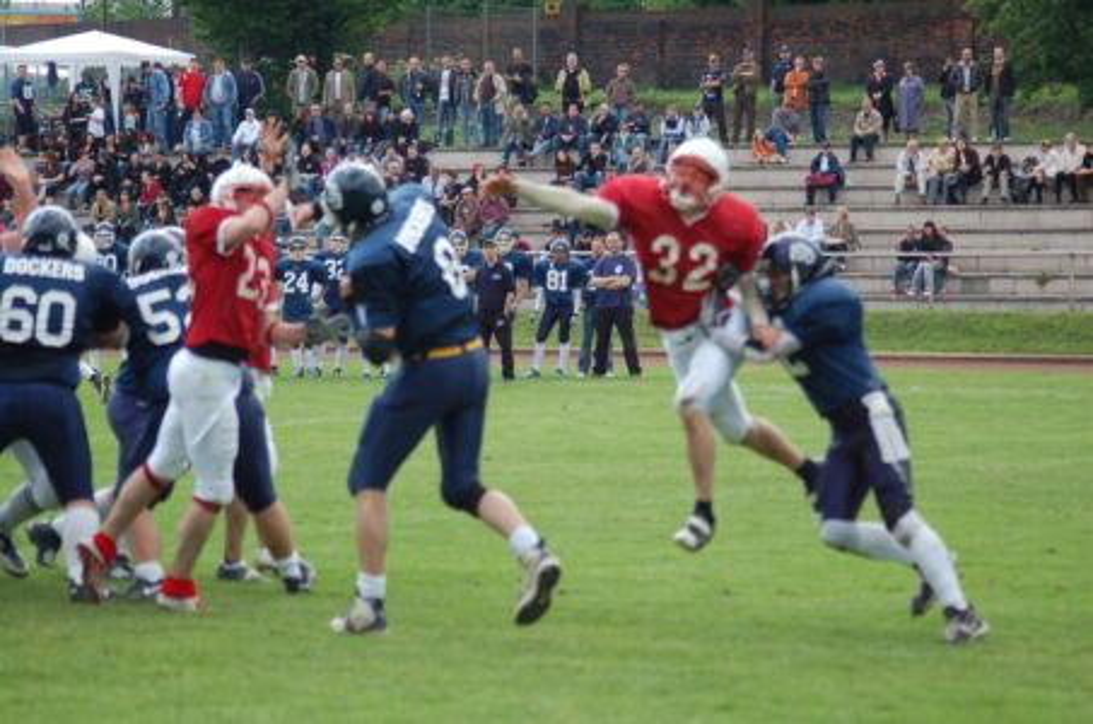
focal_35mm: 165
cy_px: 362
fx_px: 4999
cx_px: 546
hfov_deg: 12.5
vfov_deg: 8.3
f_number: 4.2
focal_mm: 110
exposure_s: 1/1000
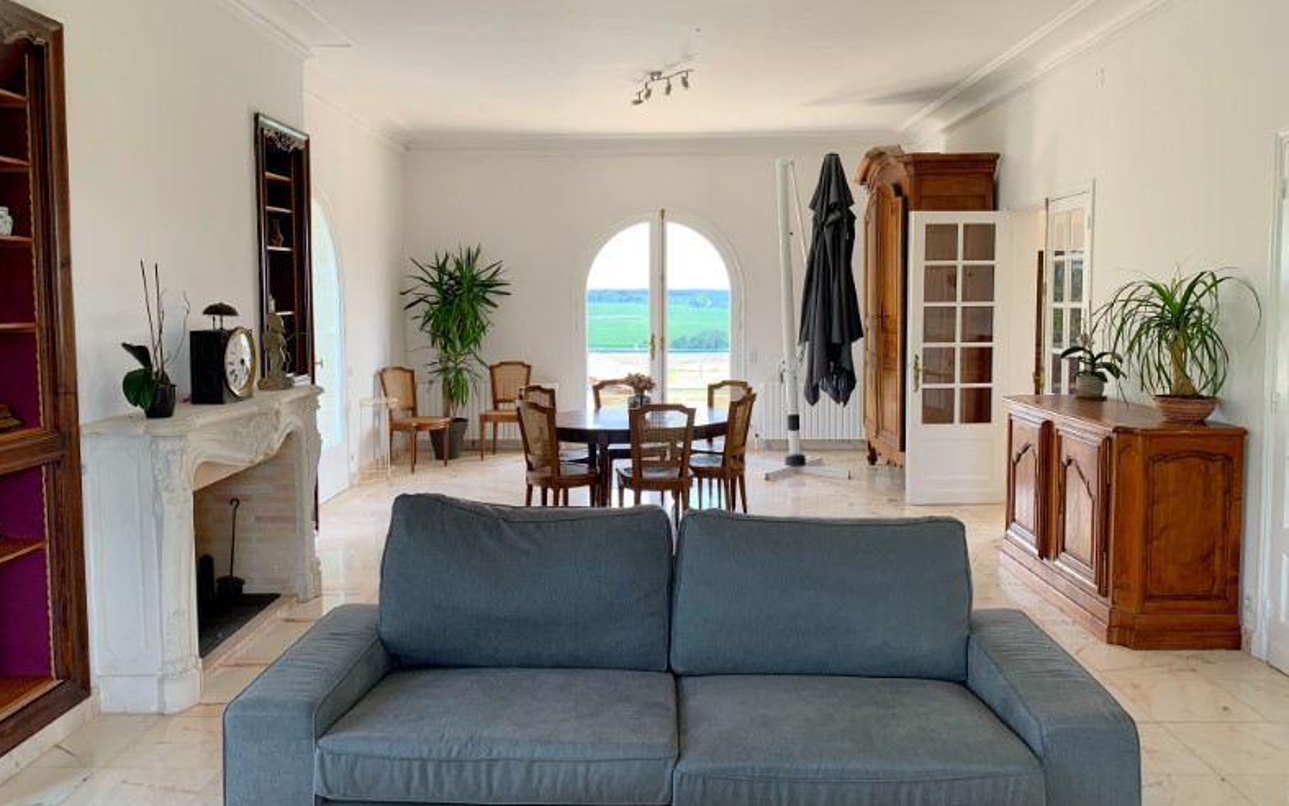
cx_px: 635
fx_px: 984
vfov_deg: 44.5
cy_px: 357
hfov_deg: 66.5
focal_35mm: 28
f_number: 1.8
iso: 50
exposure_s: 1/122
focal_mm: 4.25
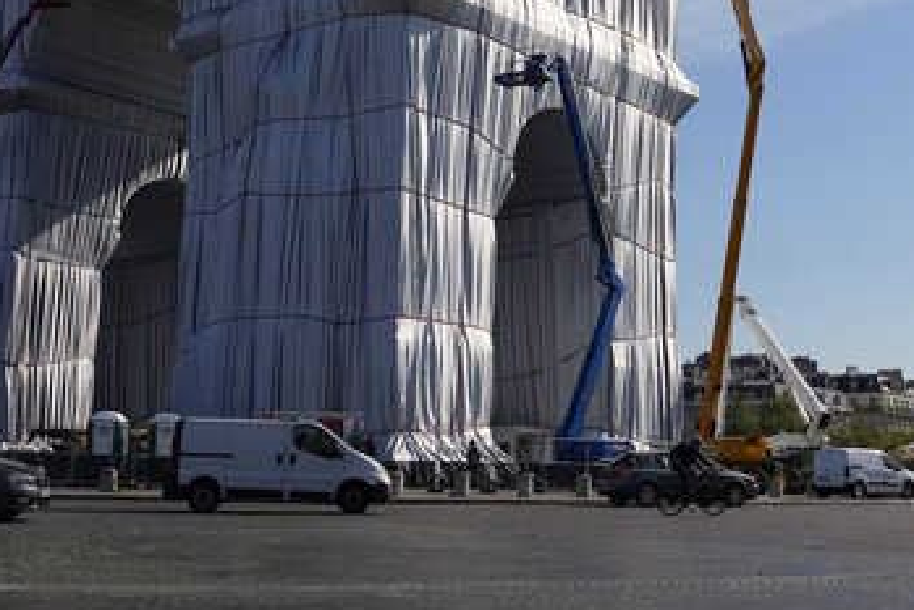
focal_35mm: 47
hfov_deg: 41.0
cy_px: -38
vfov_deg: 26.7
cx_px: 657
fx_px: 1194
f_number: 2.8
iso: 640
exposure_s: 1/32000
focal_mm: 16
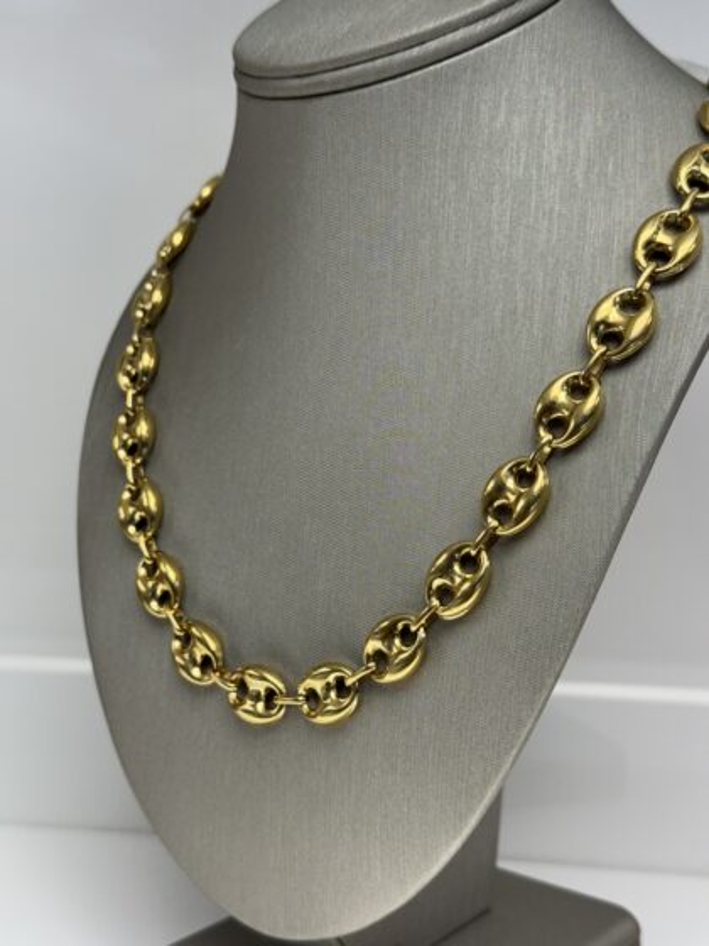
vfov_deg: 39.7
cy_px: 473
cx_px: 354
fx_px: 1311
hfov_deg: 30.3
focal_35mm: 48
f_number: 1.78
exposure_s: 1/157
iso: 50
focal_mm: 6.76
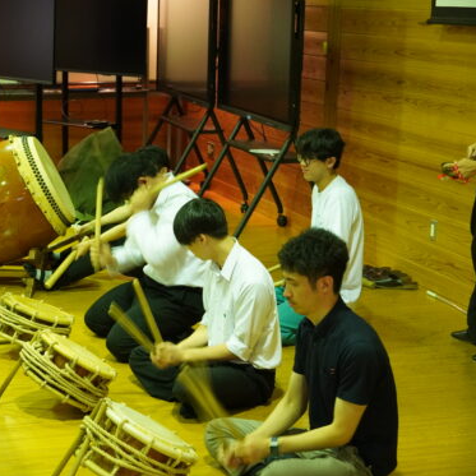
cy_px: 239
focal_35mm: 81
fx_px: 1260
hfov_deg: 21.2
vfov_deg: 21.4
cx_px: 124
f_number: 5
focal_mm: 42
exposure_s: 1/40
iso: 2500
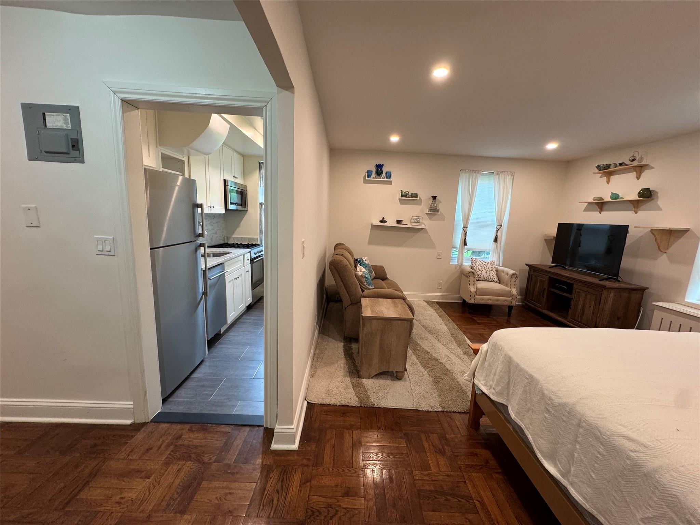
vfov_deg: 85.7
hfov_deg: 102.1
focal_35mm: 14
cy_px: 262
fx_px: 283
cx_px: 350
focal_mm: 2.22
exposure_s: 1/60
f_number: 2.2
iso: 200
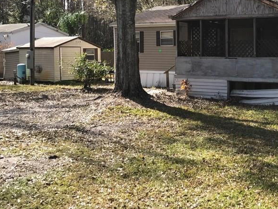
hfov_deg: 37.0
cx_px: 238
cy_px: 70
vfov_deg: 29.5
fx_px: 394
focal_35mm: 49
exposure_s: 1/812
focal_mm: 3.99
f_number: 1.8
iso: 20
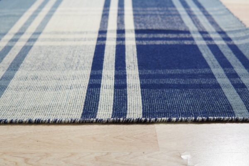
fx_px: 311
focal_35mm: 45
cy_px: 83
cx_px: 124
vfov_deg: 29.9
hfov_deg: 43.6
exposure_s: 1/200
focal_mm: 30
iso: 800
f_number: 4
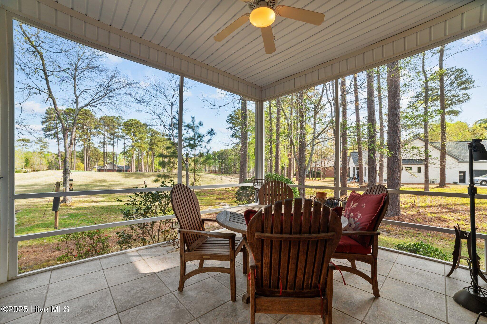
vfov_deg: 81.1
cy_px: 162
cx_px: 244
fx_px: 189
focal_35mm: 14
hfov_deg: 104.3
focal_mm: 14
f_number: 8
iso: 250
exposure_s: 1/100
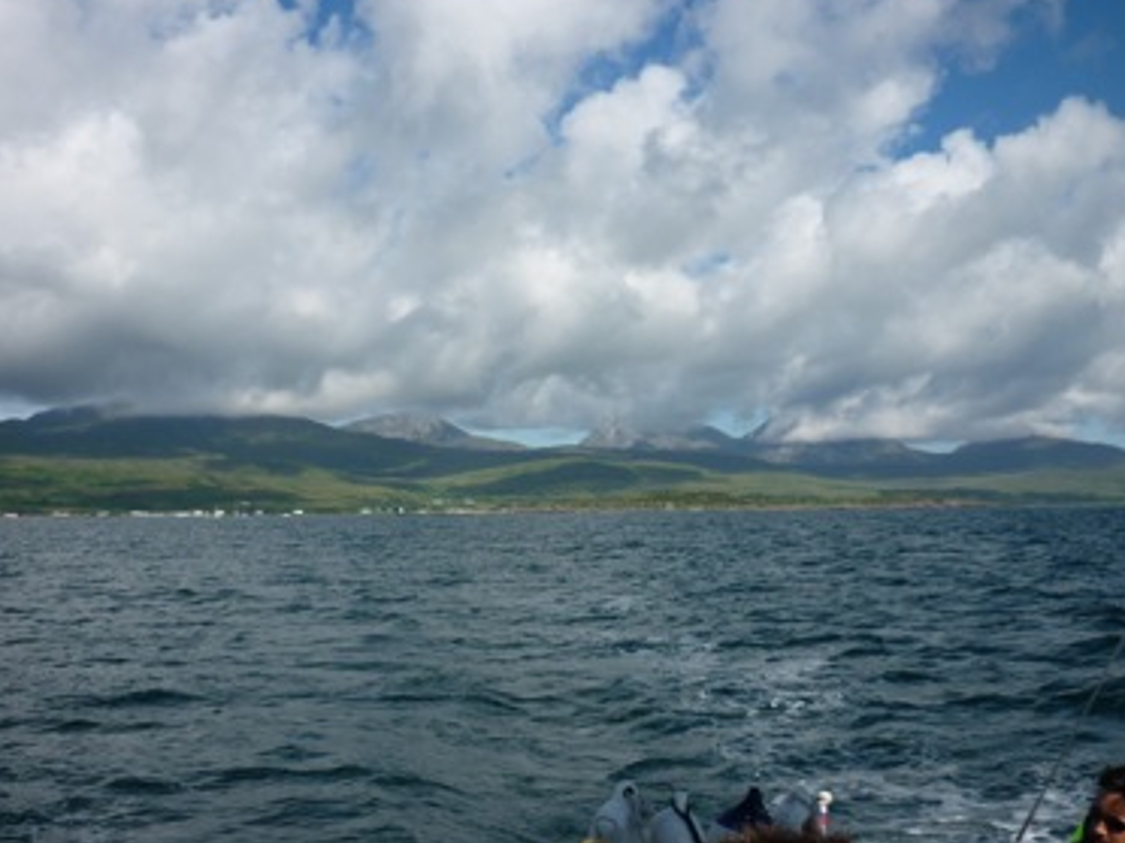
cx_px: 562
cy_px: 453
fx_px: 1267
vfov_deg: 36.8
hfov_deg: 47.9
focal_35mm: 39
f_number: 8
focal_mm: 5.5
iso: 80
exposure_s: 1/250
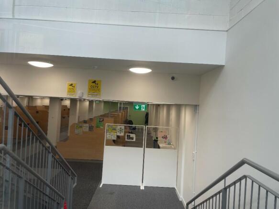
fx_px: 210
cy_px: 104
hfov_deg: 67.3
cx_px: 140
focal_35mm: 26
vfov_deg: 53.0
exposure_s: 1/107
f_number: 1.6
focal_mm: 4.2
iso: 32
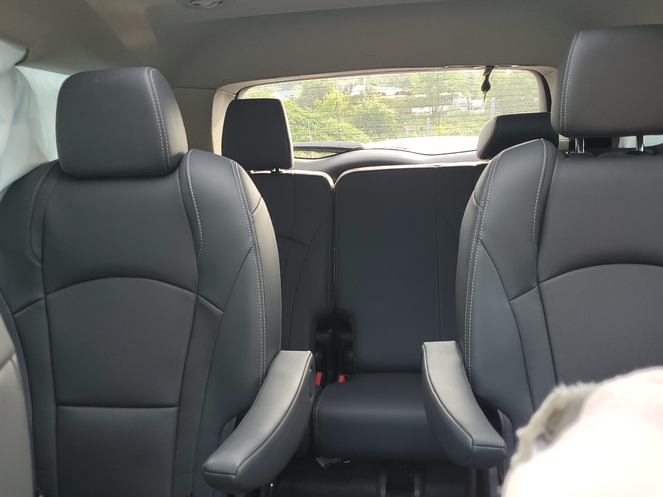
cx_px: 325
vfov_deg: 44.1
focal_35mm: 32
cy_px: 281
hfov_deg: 56.8
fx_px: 613
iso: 58
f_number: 1.5
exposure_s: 1/60.2
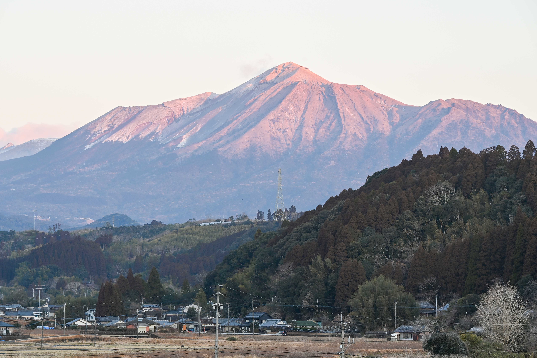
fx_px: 2236
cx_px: 268
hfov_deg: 13.7
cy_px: 179
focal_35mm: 150
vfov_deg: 9.1
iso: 400
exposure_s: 1/50
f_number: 8
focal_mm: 150
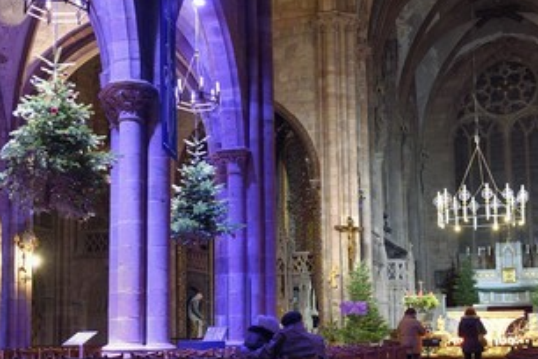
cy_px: 238
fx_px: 822
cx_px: 242
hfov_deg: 36.2
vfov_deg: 24.5
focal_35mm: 55
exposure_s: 1/3.33
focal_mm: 40
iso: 1600
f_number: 6.3
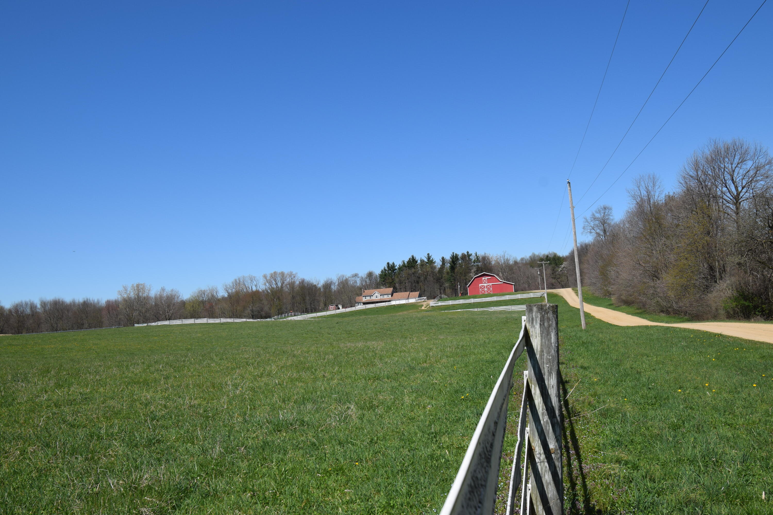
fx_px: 644
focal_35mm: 30
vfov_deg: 43.6
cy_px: 258
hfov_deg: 61.9
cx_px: 386
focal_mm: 20
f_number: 10
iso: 200
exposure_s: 1/400
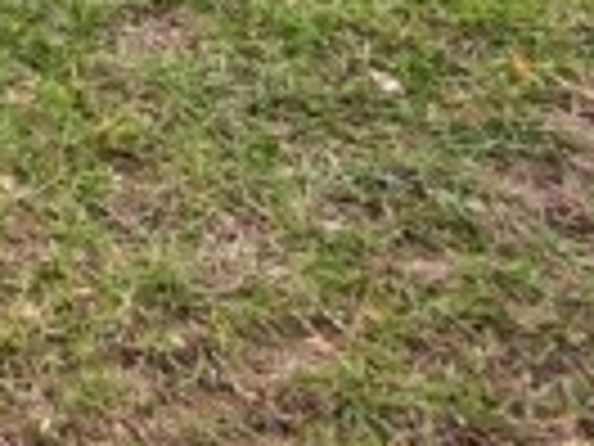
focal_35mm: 109
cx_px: -1026
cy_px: -1063
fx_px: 1870
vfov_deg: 9.3
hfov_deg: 12.1
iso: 200
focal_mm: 7
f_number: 6.3
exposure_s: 1/250
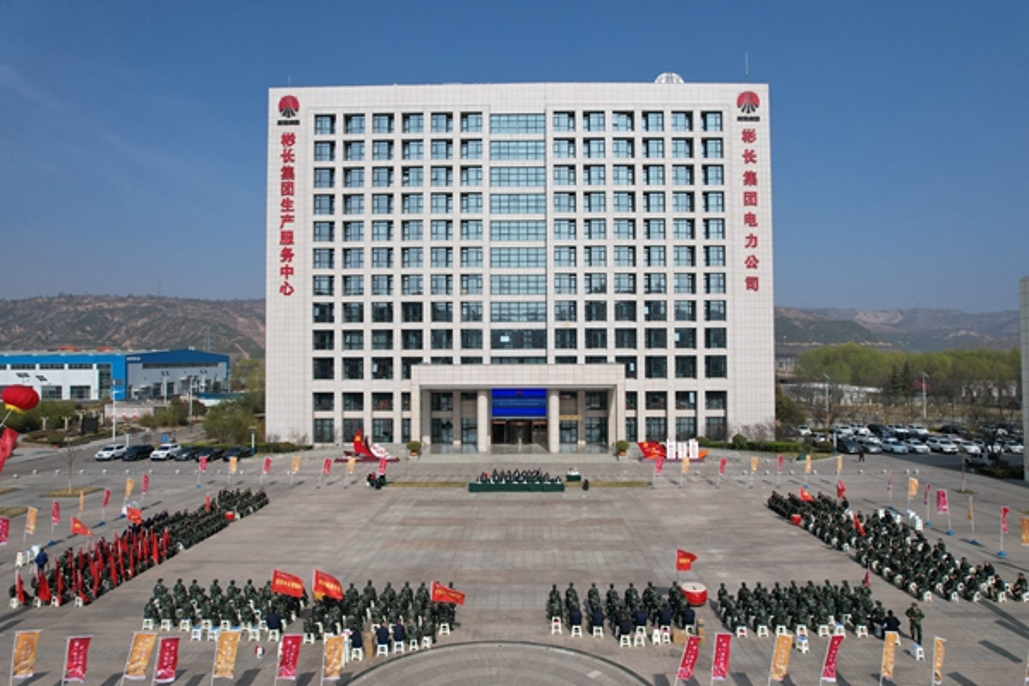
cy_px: 343
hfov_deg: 78.6
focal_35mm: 22
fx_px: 629
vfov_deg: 57.2
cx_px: 514
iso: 110
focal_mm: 8.38
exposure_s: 1/3200
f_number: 2.8
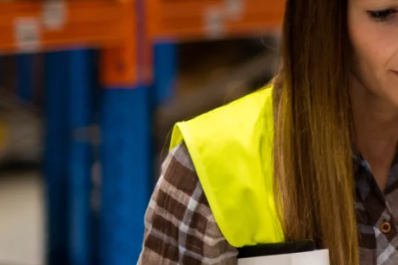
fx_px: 3072
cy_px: -5
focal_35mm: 278
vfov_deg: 4.9
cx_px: 733
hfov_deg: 7.2
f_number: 1.6
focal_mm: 50
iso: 500
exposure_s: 1/80
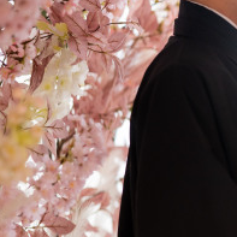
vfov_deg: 6.0
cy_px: 135
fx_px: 2270
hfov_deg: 5.9
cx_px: 429
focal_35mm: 293
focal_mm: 85
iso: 200
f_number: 1.8
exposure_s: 1/200
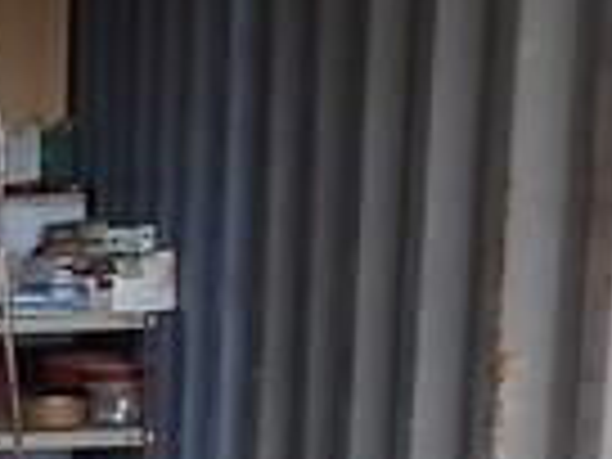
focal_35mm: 106
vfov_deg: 13.4
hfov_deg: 16.2
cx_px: -414
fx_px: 1874
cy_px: 603
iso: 250
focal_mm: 5.23
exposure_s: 1/25
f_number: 1.8
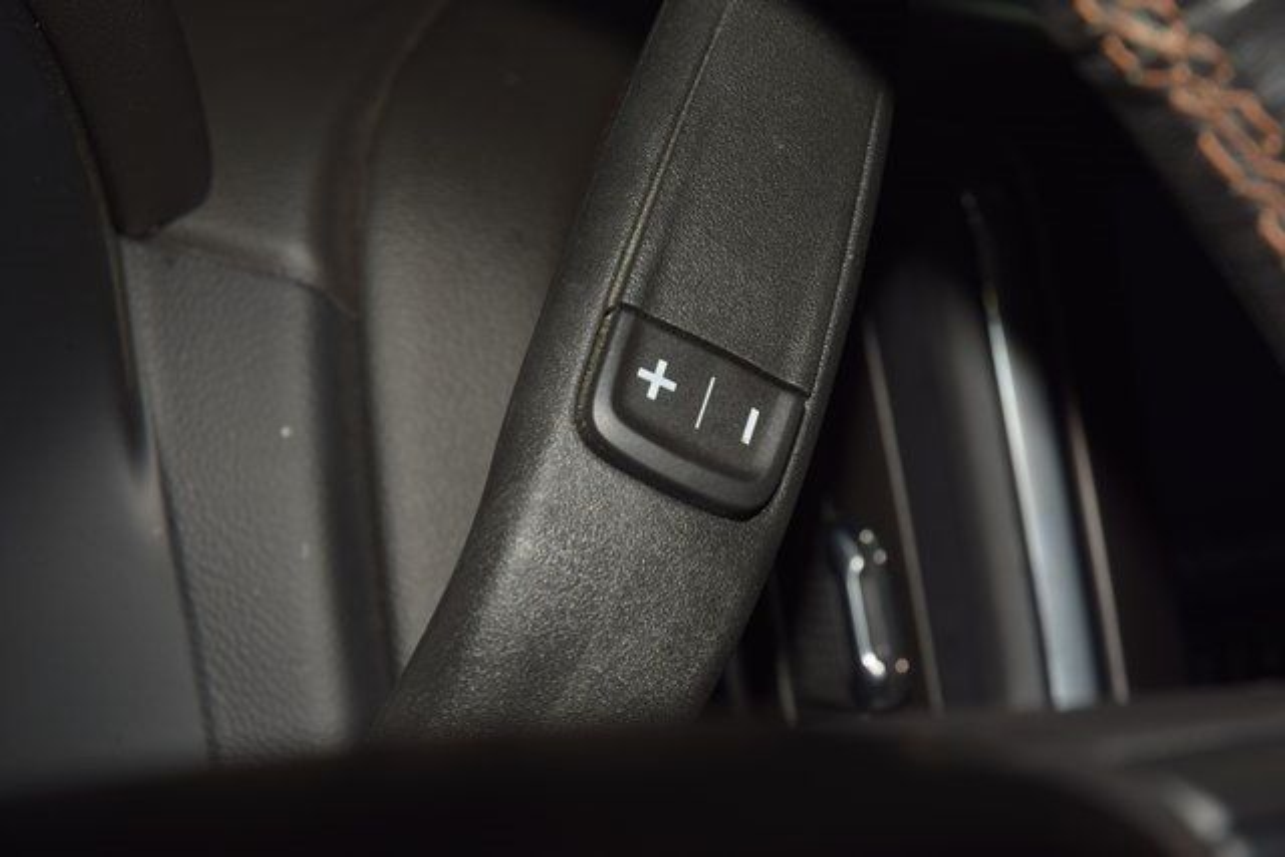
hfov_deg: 19.5
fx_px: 3749
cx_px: 642
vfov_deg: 13.0
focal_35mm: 105
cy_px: 428
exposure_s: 1/125
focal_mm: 70
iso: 100
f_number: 8
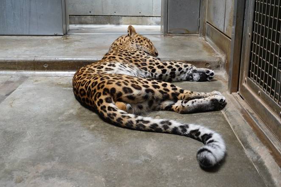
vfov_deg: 26.5
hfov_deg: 38.9
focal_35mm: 51
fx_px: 398
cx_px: 148
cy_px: 91
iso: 800
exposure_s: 1/25
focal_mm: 17.9
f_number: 4
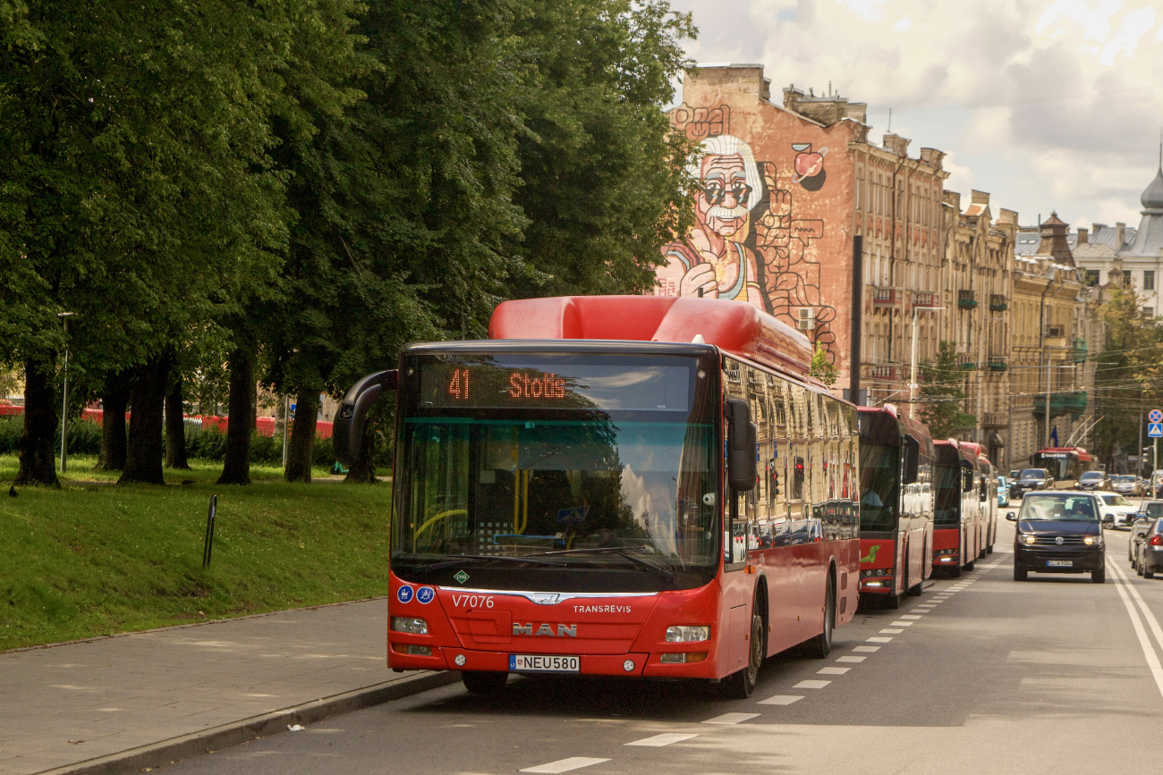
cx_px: 582
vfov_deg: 16.6
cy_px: 388
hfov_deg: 24.6
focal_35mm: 82
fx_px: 2665
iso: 400
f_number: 8
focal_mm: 55
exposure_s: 1/640
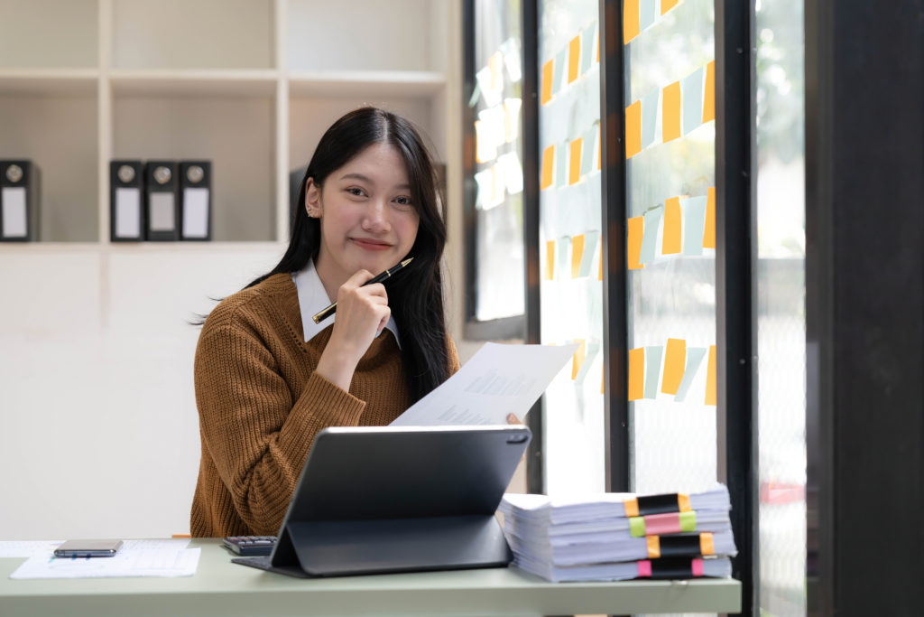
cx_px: 462
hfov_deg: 28.8
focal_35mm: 70
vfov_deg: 19.5
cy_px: 308
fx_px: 1797
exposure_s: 1/100
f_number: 2.8
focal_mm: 70
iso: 200
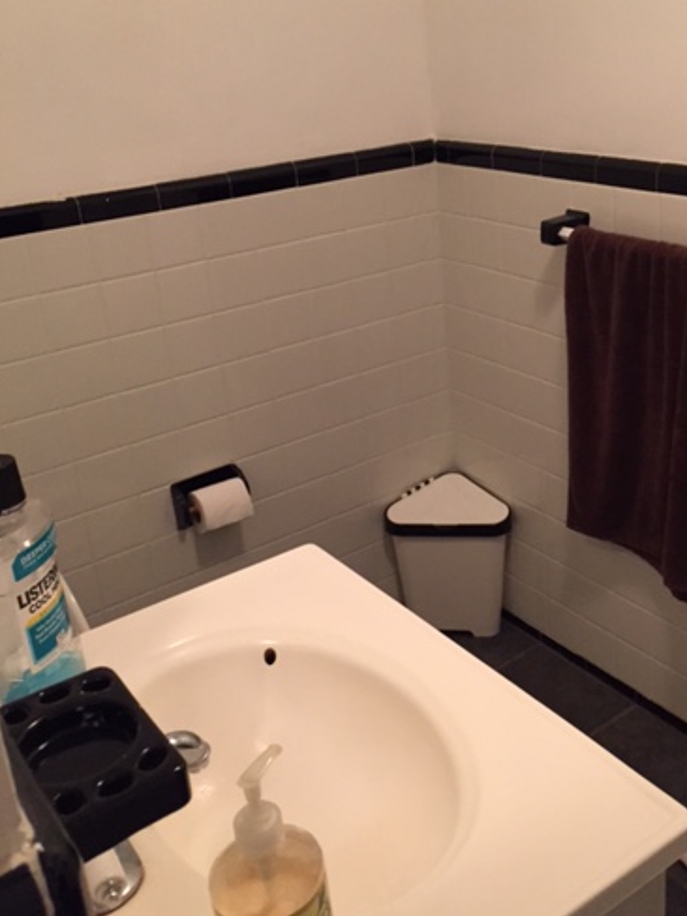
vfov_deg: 48.8
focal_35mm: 38
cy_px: 390
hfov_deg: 37.4
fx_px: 1006
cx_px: 441
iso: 250
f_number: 2.2
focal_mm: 4.15
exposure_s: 1/20
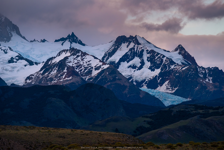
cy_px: 75
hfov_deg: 10.3
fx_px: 1245
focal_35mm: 200
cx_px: 112
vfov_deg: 6.9
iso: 800
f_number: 6.3
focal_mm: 200
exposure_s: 1/80
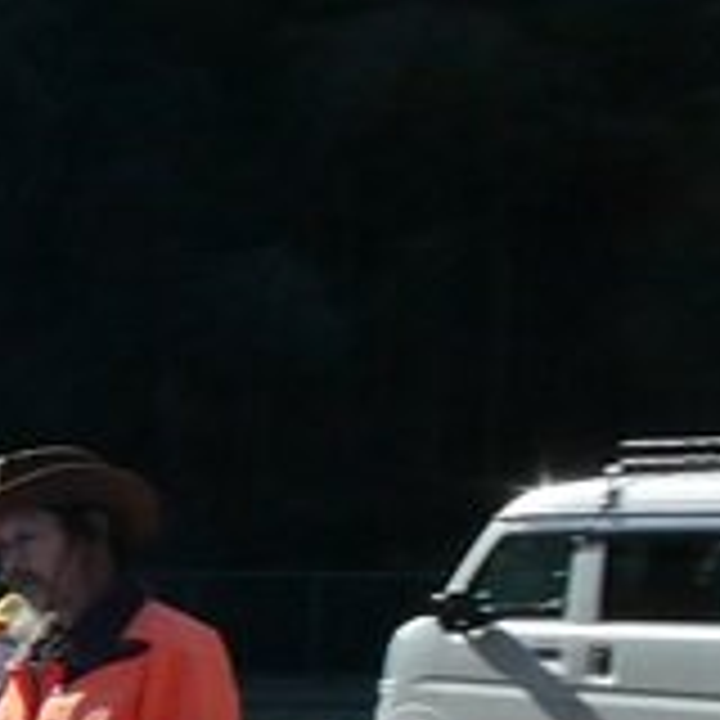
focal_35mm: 137
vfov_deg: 12.6
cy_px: 736
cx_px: -1593
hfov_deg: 9.4
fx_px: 3224
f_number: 4
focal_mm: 4.3
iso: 80
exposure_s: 1/800
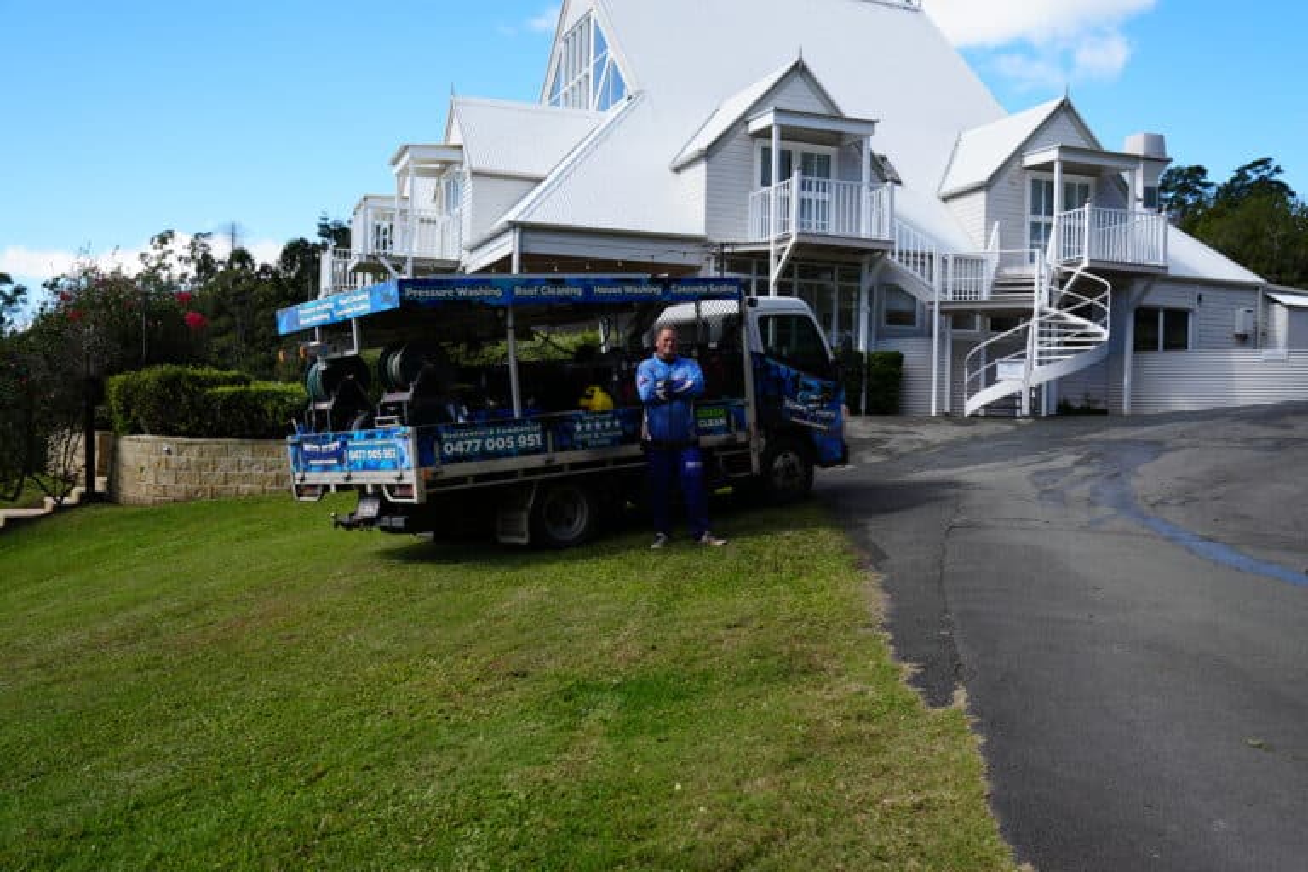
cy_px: 436
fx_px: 1235
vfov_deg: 38.9
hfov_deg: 55.8
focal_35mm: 34
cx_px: 654
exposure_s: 1/250
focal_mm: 34
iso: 100
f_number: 5
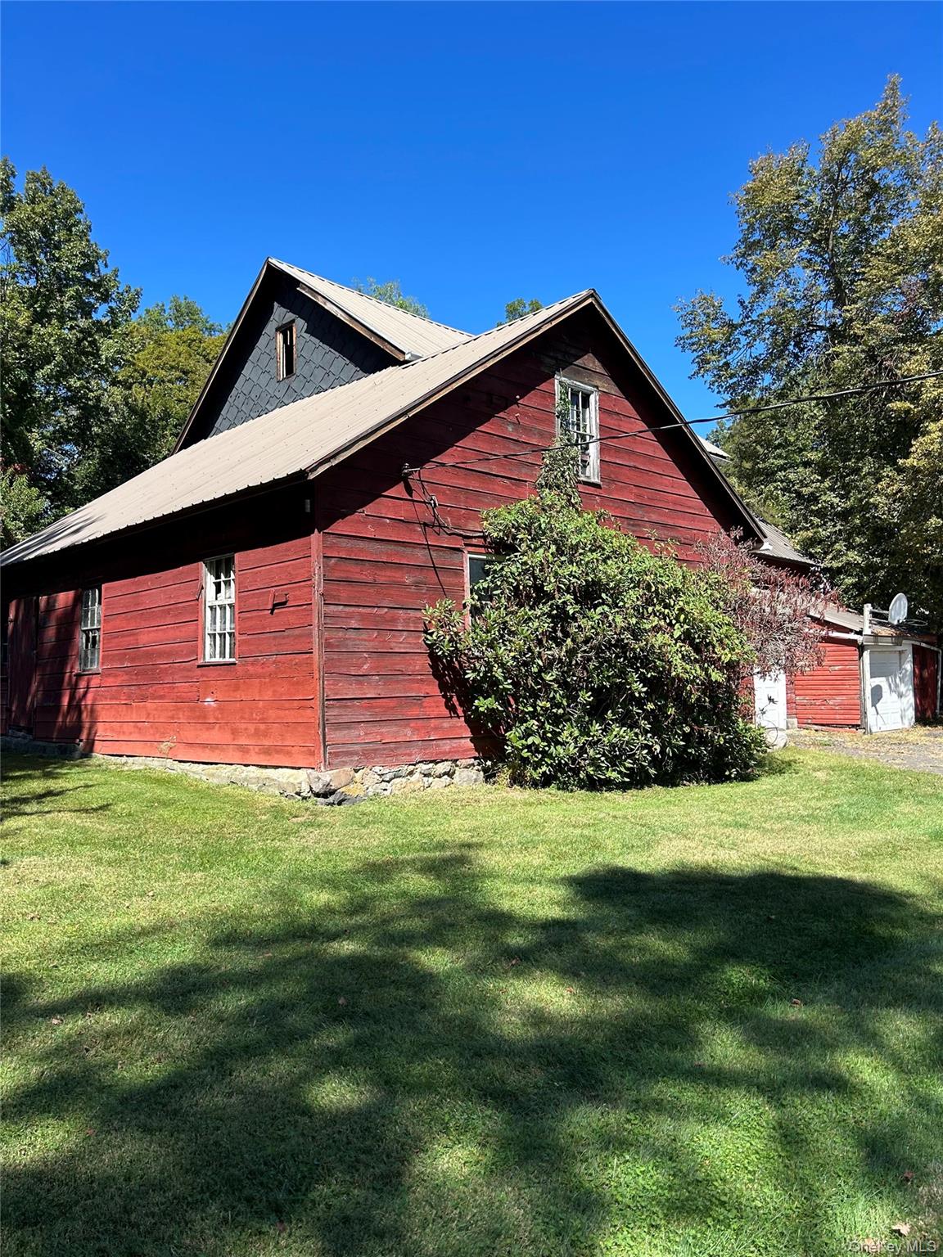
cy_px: 628
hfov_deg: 53.1
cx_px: 472
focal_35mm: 26
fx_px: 944
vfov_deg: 67.3
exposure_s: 1/1724
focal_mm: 5.7
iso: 50
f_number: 1.5
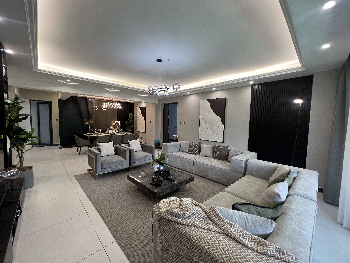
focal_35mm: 13
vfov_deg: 89.9
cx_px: 175
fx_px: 131
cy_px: 132
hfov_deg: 106.2
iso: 200
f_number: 1.8
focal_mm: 1.57
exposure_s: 1/100
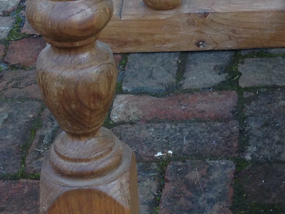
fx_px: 1103
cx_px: 280
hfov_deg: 14.5
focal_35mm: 134
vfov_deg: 11.0
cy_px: 16
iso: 50
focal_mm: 4.12
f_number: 2.4
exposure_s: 1/60
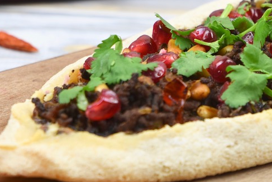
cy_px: 53
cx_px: 202
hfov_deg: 9.3
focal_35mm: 221
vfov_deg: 6.2
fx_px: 1670
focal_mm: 70
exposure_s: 1/100
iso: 400
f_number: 5
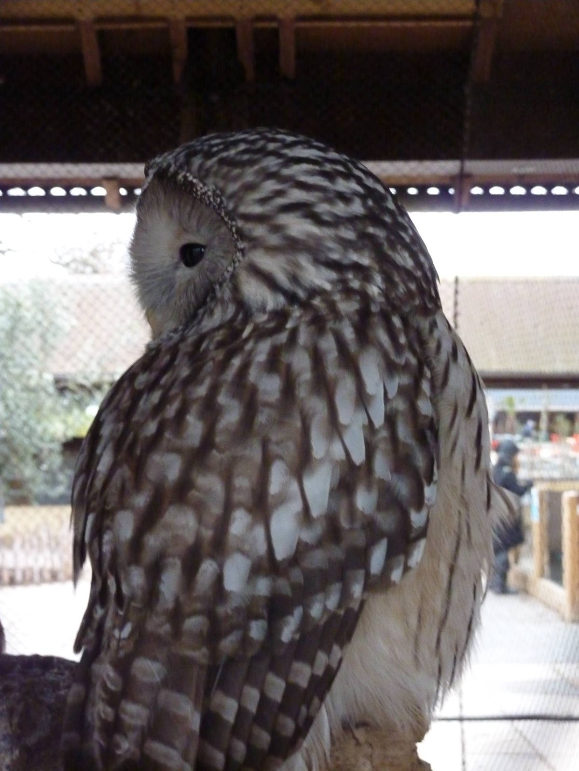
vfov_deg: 29.0
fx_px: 1494
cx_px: 290
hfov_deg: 21.9
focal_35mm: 67
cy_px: 386
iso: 800
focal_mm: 11
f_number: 4.1
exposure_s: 1/15
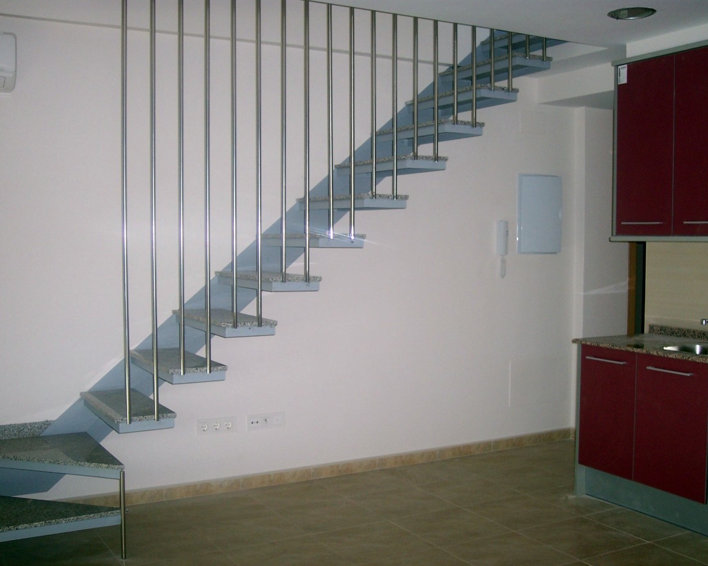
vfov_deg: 36.5
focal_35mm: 41
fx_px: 859
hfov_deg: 44.8
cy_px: 281
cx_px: 353
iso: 100
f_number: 2.8
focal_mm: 8
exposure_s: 1/60
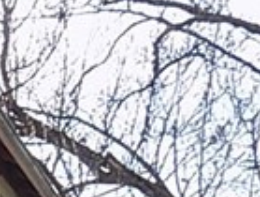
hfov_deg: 9.7
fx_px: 1273
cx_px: -453
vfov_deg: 8.5
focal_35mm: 169
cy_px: 343
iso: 80
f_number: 3.1
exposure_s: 1/250
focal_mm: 4
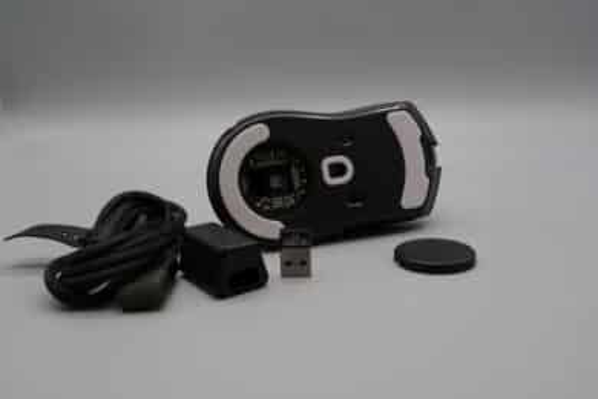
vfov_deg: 37.9
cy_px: 200
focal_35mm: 35
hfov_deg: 54.4
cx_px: 299
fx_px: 581
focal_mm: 23
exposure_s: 1/100
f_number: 8
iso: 500
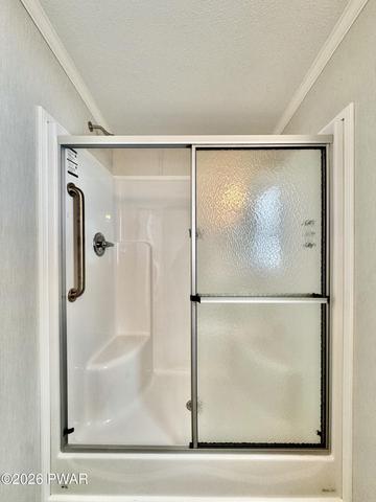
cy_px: 251
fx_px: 203
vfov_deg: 102.1
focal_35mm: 14
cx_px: 188
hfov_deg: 85.7
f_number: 2.2
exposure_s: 1/120
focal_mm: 2.22
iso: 125
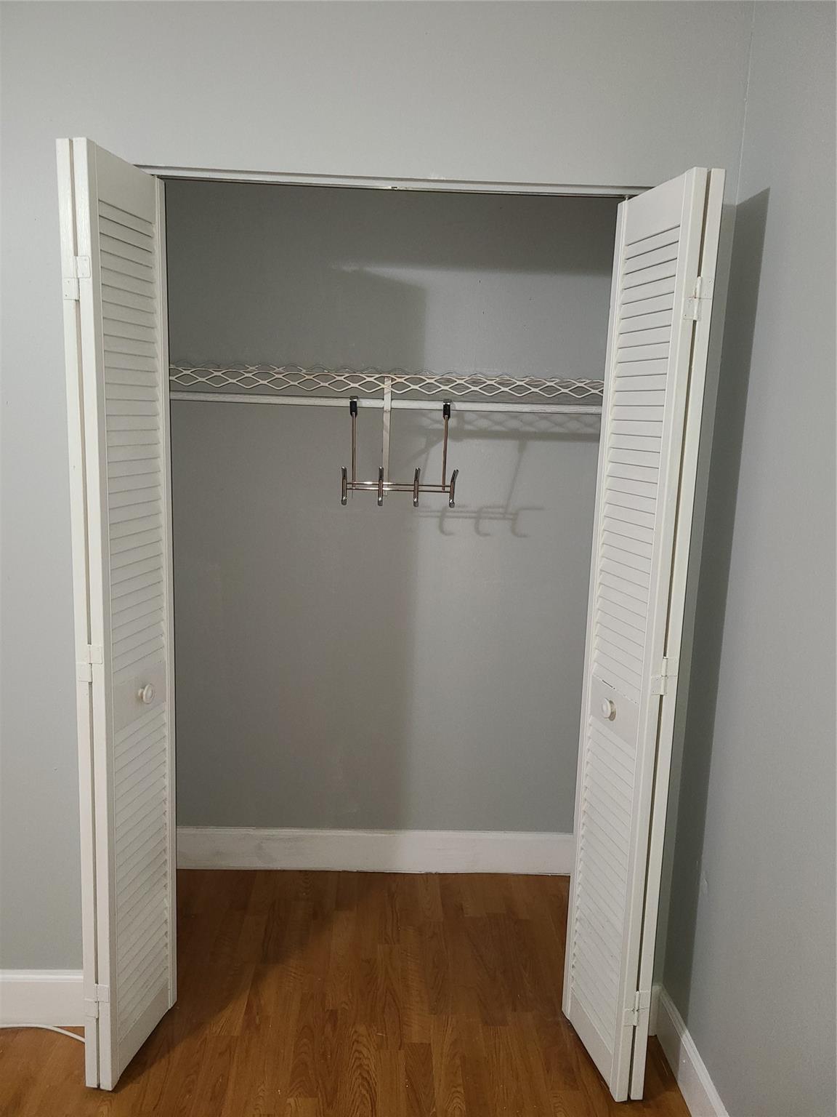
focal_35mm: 26
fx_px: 838
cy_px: 558
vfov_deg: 67.3
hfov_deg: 53.1
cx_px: 418
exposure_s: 1/24
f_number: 1.8
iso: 160
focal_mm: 5.4
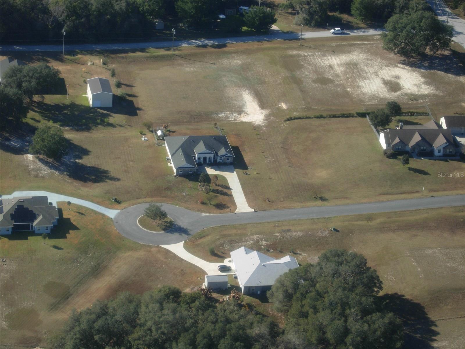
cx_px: 232
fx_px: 1693
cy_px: 174
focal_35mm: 126
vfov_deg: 11.8
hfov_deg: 15.6
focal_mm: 26.3
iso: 50
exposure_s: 1/102
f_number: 7.3
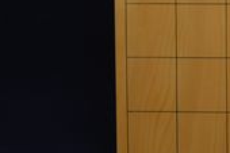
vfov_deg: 5.2
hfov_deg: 7.8
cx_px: 363
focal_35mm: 259
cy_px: -106
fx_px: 1653
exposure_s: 1/30
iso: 400
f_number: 4.8
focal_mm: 42
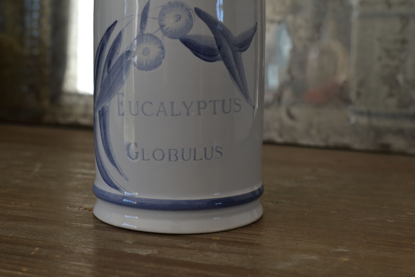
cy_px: 121
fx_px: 698
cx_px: 194
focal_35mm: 61
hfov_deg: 33.1
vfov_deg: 22.4
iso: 280
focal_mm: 35
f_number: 5.6
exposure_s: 1/125
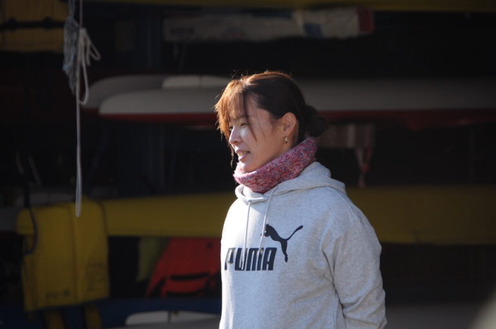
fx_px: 4128
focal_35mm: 300
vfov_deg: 4.6
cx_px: 248
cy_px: 164
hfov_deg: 6.9
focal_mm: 200
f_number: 5.6
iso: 360
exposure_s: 1/500
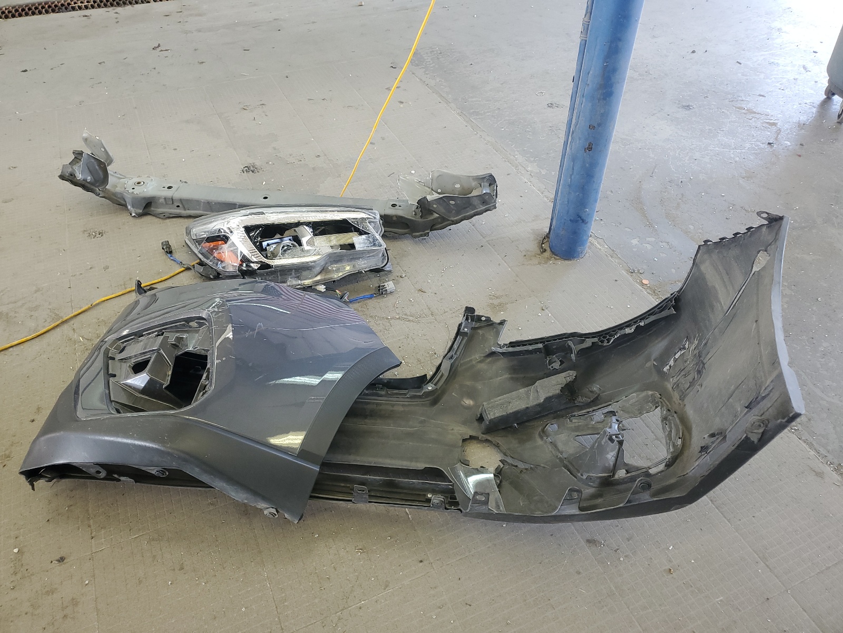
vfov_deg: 53.1
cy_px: 316
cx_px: 422
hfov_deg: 67.3
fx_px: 633
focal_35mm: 26
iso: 66
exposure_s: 1/60.2
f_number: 1.5
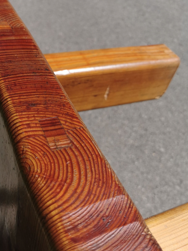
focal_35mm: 41
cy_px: 100
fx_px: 297
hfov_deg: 34.4
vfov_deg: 45.5
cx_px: 48
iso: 50
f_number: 1.8
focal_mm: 5.58
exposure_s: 1/3788
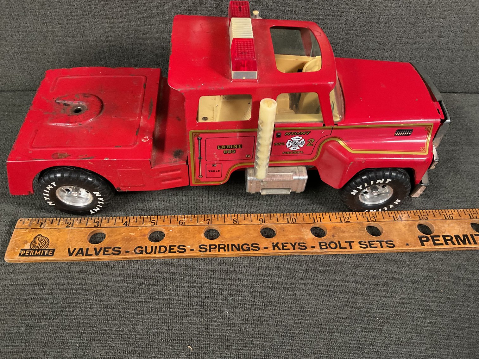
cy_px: 180
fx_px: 401
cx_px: 240
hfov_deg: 61.7
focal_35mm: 29
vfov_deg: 48.2
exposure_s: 1/25
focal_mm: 3
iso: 250
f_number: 1.8
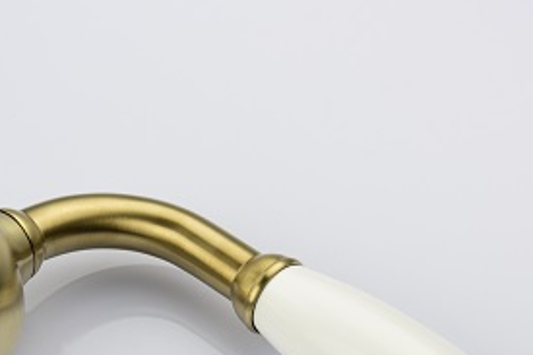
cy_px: 320
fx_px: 1938
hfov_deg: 15.6
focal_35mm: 131
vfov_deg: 10.4
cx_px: 207
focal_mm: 48
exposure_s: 1/200
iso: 64
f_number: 10
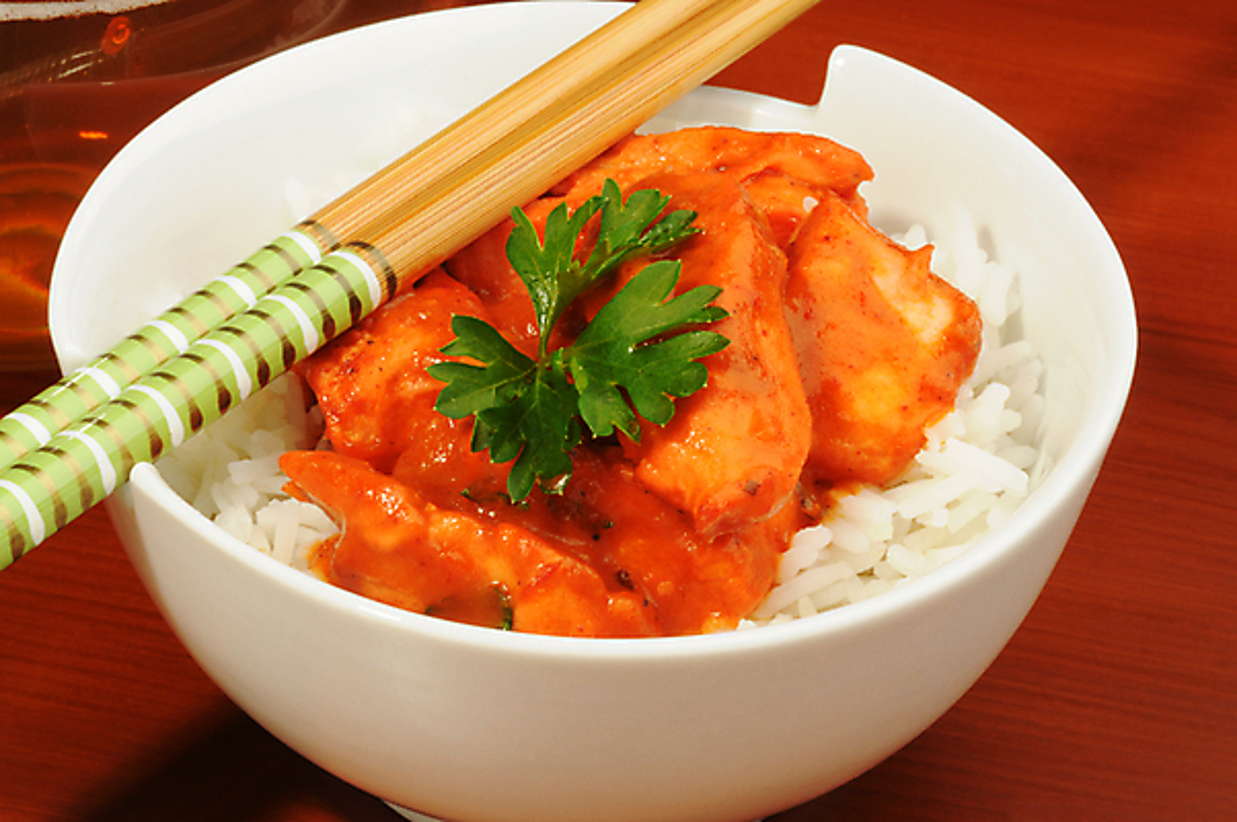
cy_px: 411
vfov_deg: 8.7
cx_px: 618
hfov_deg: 13.1
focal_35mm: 158
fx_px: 5406
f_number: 29
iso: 200
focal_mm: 105
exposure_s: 1/125
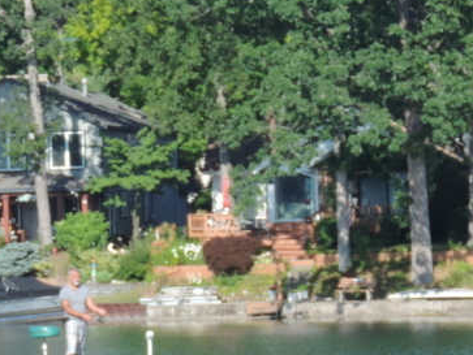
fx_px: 6552
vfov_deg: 3.1
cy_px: 365
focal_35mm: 479
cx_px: 99
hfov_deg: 4.1
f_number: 4.5
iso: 80
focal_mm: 30.3
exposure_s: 1/250
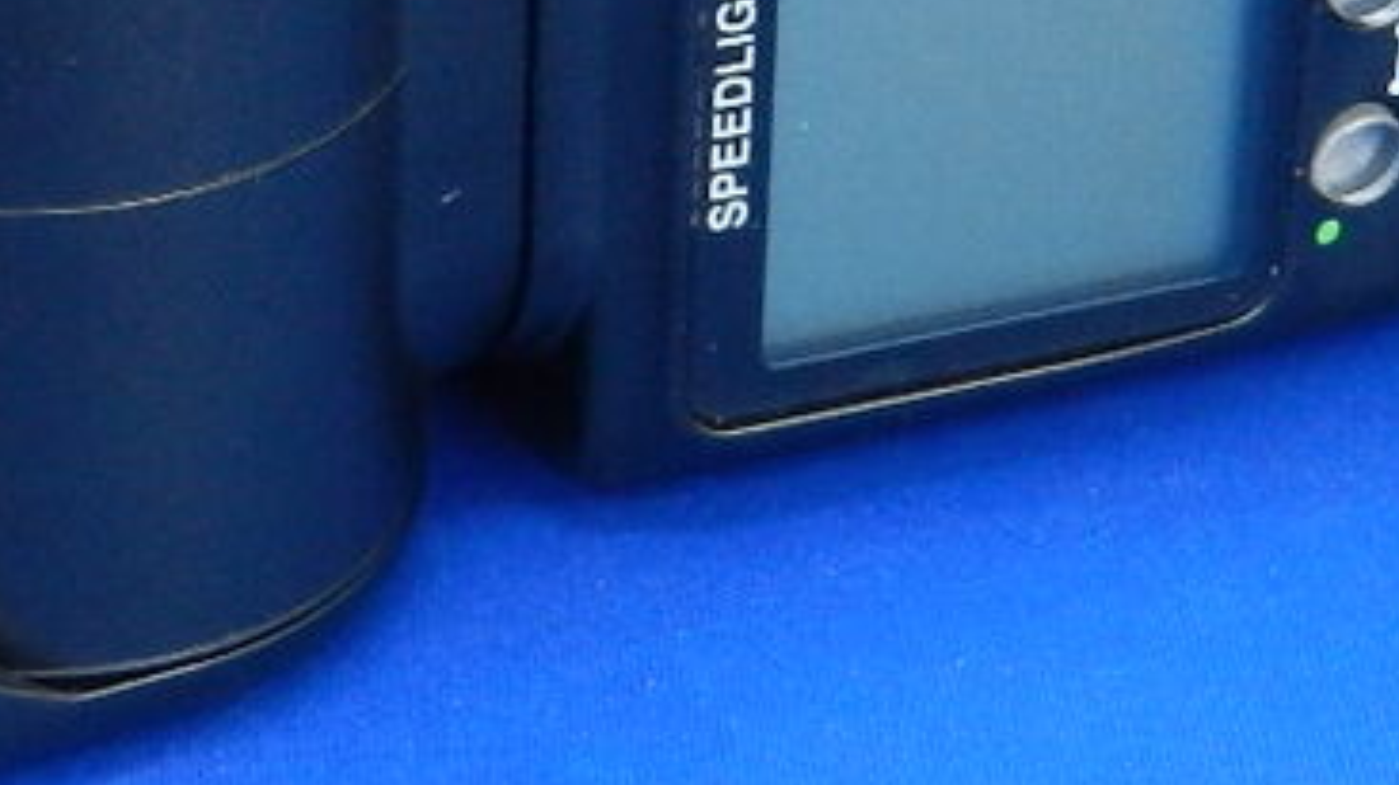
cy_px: 38
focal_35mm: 164
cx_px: 198
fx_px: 6081
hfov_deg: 13.0
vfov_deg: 7.4
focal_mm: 8.1
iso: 400
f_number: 4.2
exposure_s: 1/25
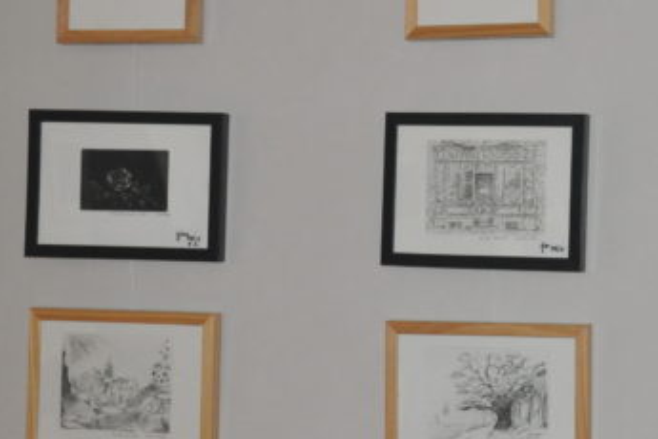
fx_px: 1755
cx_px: 551
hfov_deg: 20.9
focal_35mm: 96
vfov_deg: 14.2
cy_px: 154
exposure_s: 1/60
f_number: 5.6
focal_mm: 34
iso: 3200
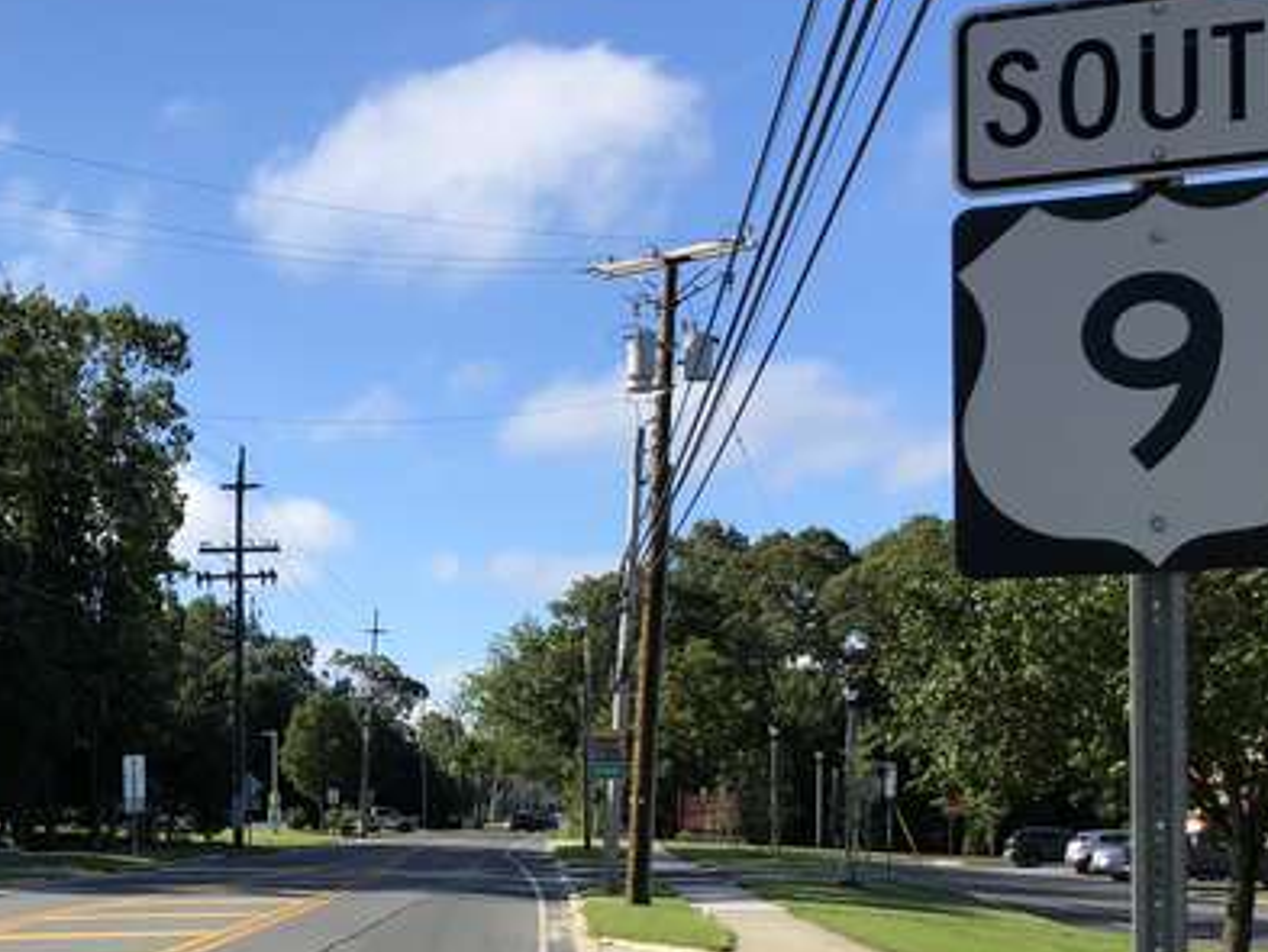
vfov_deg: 25.1
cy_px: 816
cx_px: 174
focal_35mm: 57
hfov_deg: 32.4
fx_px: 2089
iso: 20
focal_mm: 4
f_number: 1.8
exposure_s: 1/2433
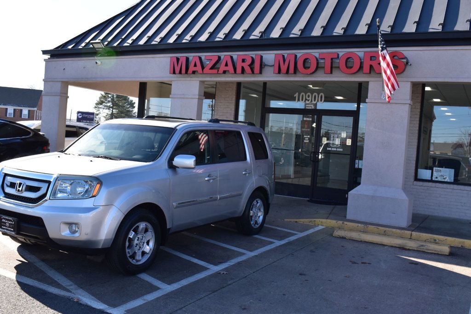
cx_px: 236
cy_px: 157
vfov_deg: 36.8
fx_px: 471
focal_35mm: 36
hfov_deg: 53.1
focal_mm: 24
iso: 400
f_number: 10
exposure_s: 1/250
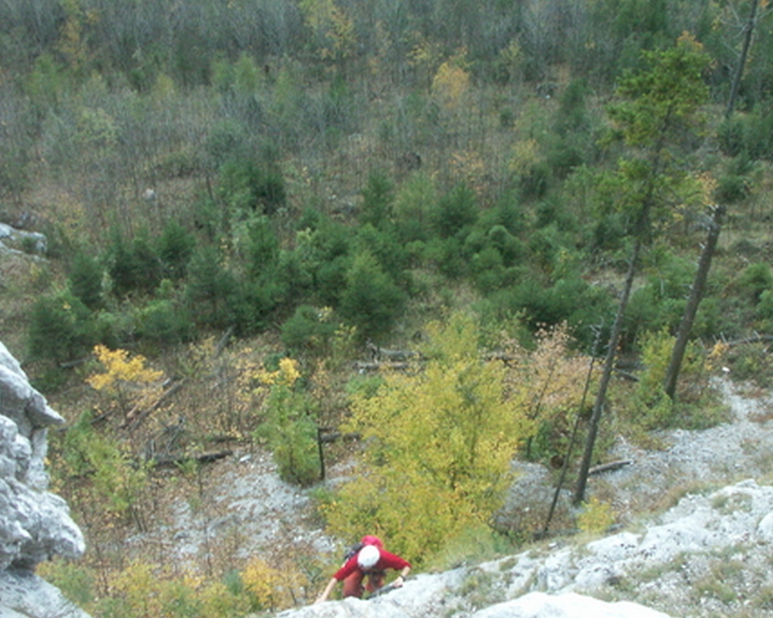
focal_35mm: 54
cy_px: 347
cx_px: 430
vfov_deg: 28.1
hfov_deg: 34.7
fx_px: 1235
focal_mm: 7.7
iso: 160
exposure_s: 1/30
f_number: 3.5
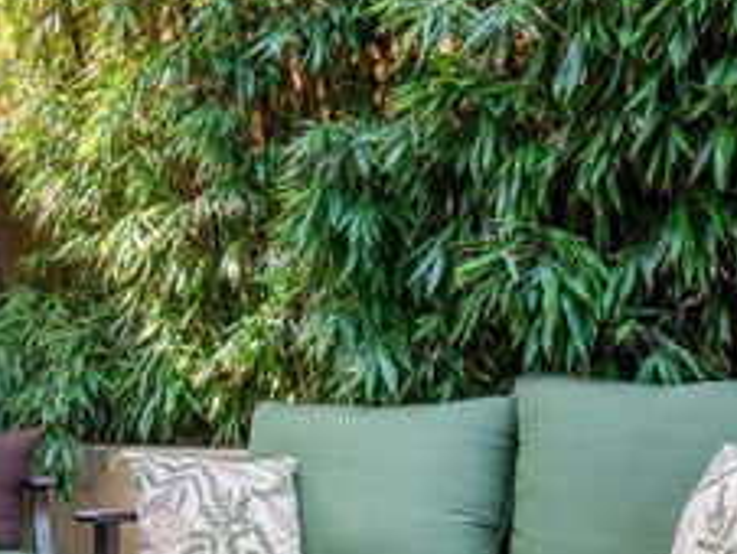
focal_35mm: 49
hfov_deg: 36.0
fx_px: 1044
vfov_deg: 28.9
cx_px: 46
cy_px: 468
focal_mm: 18
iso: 200
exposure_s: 1/80
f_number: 8
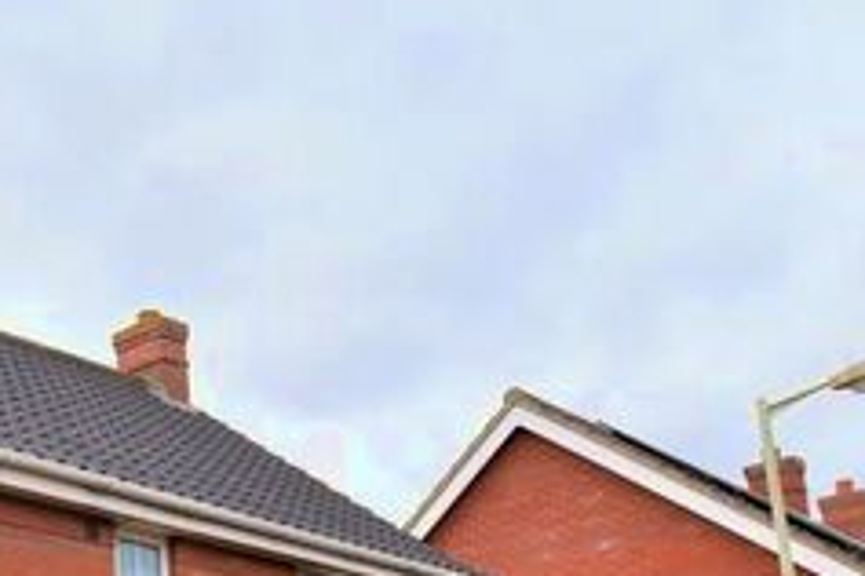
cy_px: 643
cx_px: -135
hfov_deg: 30.3
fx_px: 1381
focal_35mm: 57
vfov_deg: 22.2
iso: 200
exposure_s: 1/250
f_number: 8
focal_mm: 13
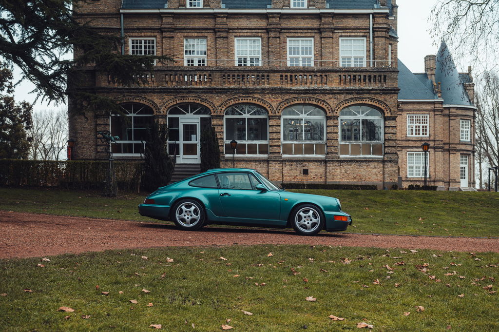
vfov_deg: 30.5
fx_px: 609
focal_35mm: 44
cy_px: 166
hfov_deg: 44.5
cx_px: 250
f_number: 4.5
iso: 400
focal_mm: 44
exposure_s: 1/100
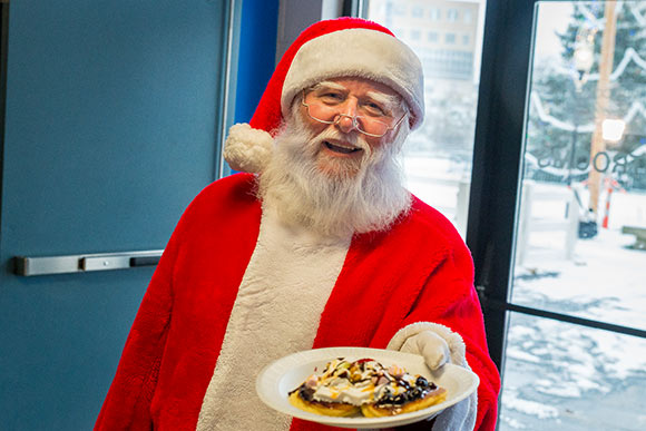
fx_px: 646
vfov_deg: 36.9
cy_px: 216
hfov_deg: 53.1
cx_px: 323
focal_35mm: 36
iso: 1250
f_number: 4.8
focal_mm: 36
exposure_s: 1/350
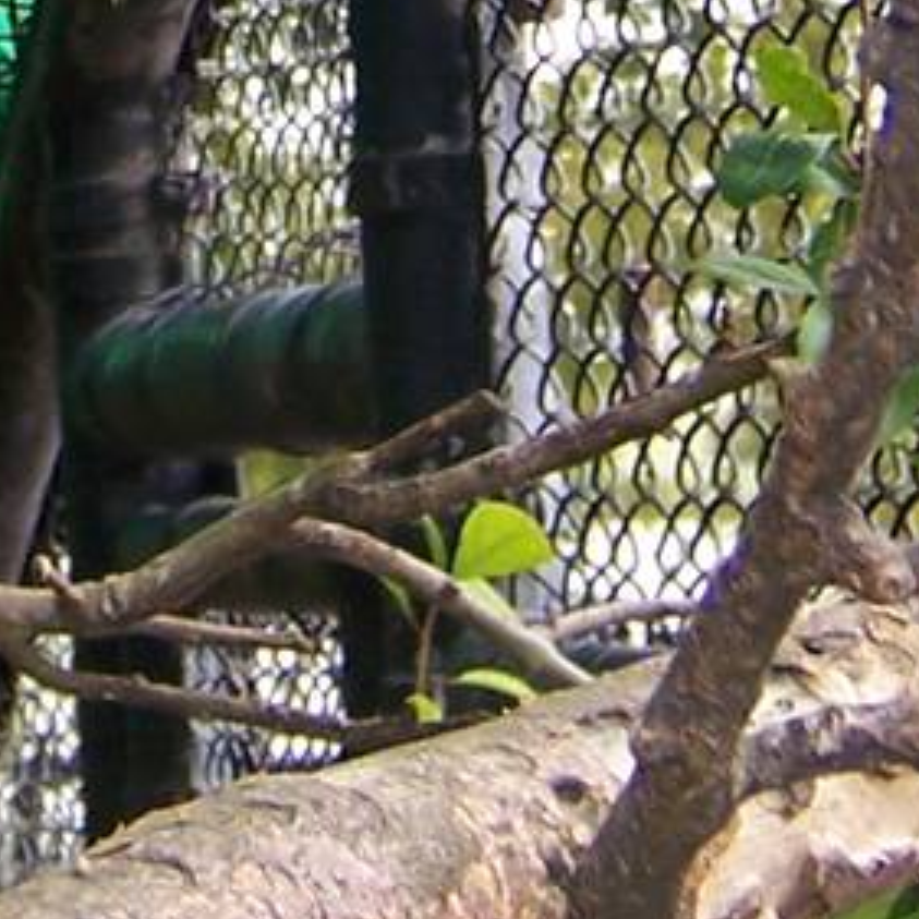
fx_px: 6037
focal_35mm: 201
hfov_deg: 8.4
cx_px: -605
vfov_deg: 8.3
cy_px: -867
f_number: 3.4
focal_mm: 6.7
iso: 80
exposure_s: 1/60
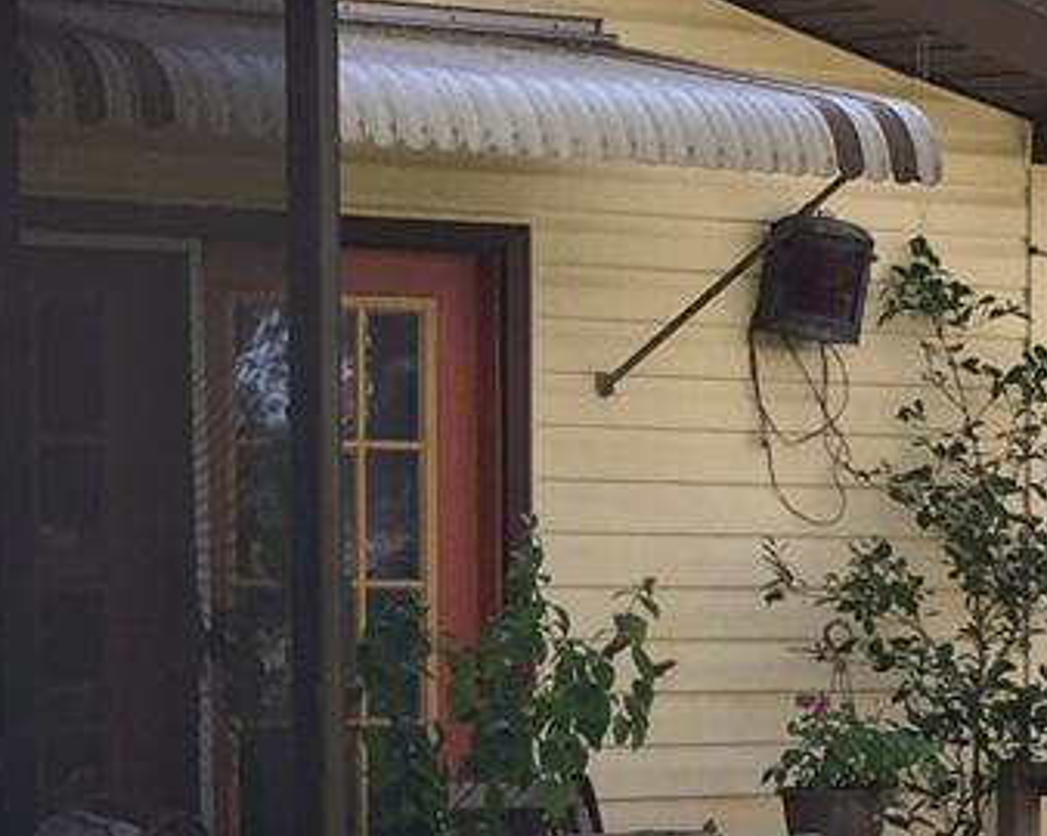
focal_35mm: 169
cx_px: 728
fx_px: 5234
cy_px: 1022
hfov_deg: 11.4
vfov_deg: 9.0
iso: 32
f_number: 2.2
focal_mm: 4.15
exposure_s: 1/120
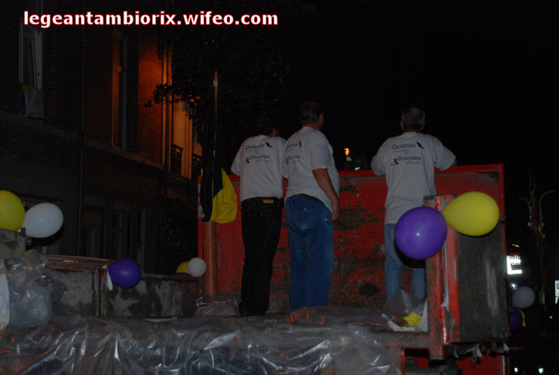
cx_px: 280
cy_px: 188
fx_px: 1166
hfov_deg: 27.0
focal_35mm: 75
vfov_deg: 18.2
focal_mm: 50
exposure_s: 1/60
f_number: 5
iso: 320
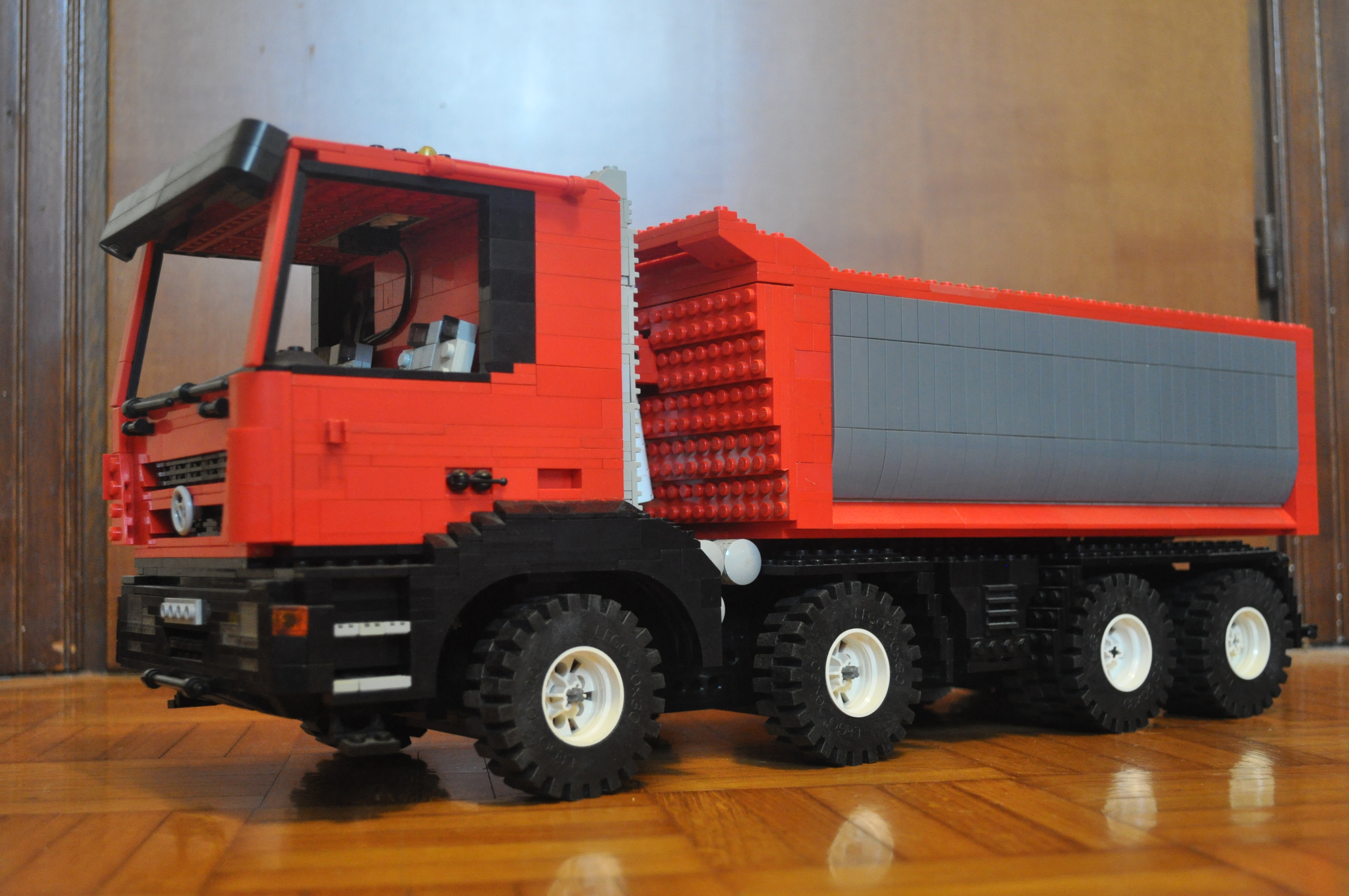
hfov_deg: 46.4
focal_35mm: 42
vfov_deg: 31.8
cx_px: 674
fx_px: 1572
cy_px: 448
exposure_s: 1/8
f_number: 4.5
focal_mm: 28
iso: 1600
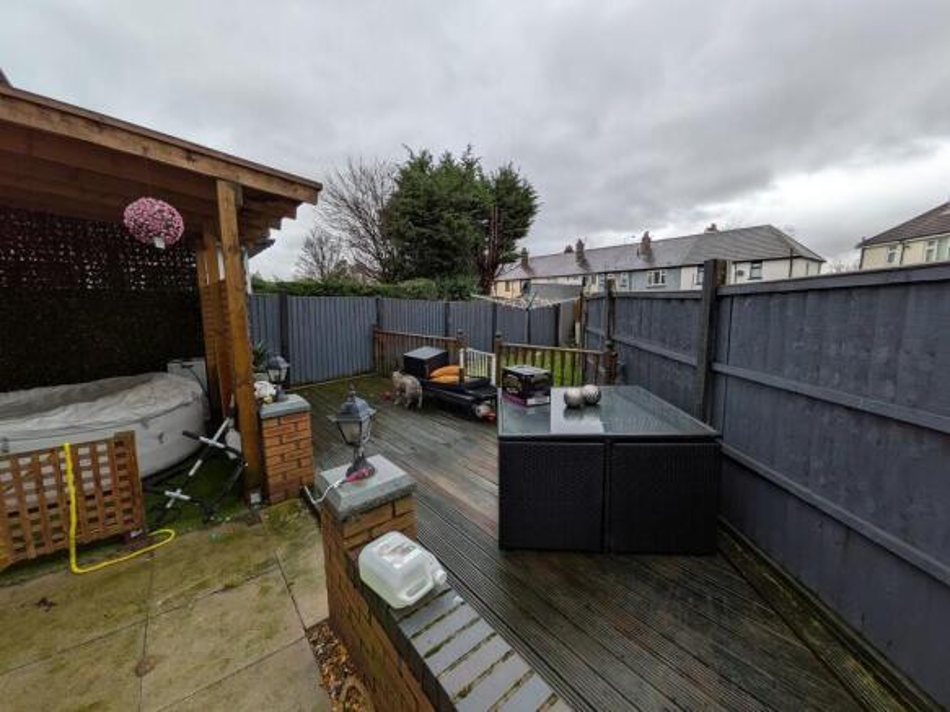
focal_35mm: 14
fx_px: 384
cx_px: 475
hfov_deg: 102.1
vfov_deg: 85.7
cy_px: 356
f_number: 2.2
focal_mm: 1.85
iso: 50
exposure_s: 1/379
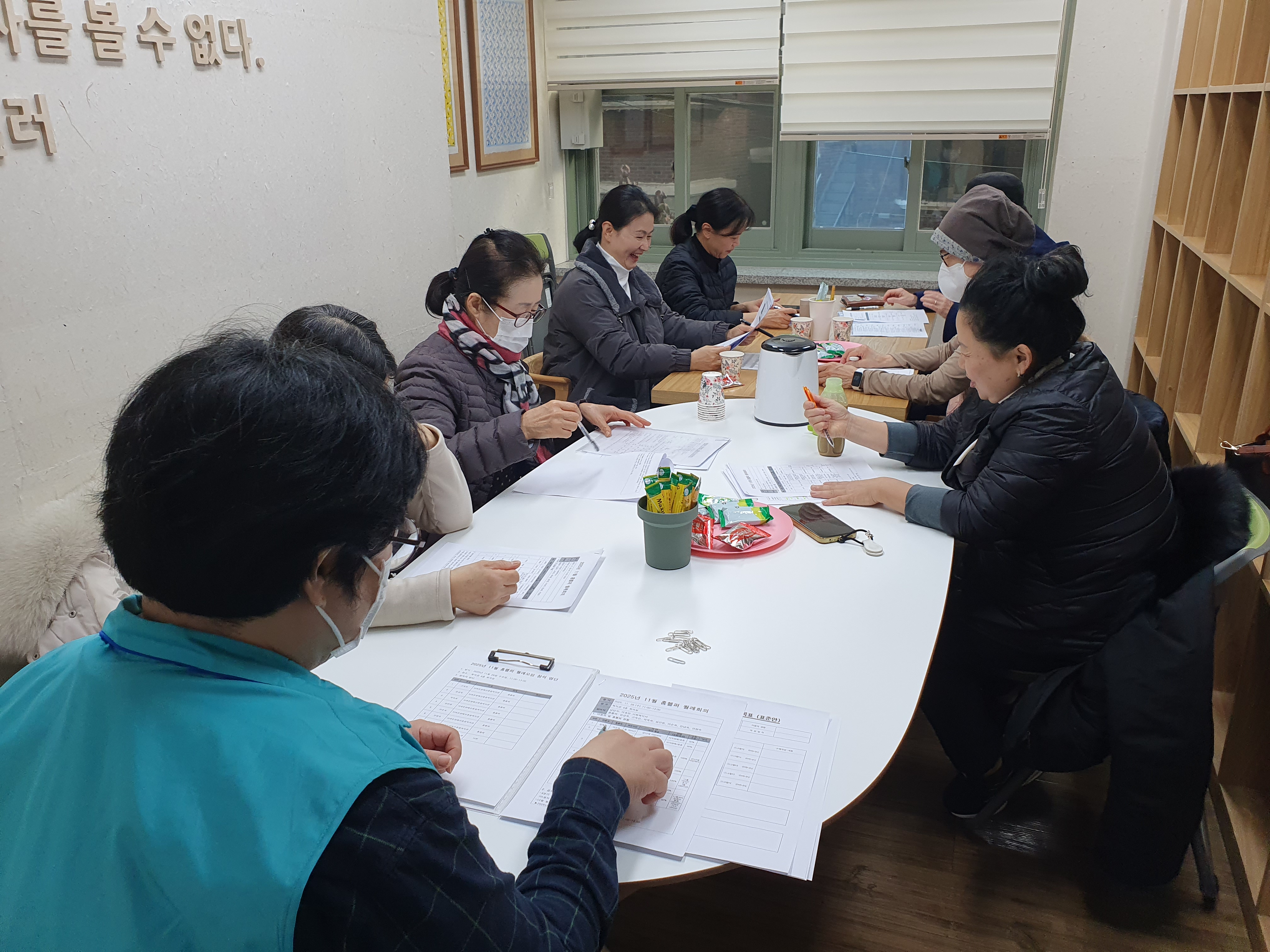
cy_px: 476
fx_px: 954
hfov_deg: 67.3
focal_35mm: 26
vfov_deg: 53.1
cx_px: 635
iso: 80
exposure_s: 1/120
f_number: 2.4
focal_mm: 4.32
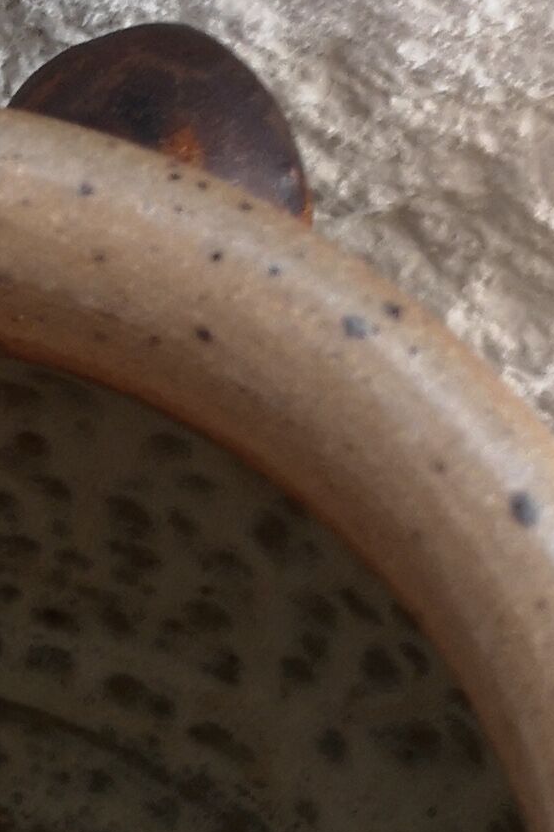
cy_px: 614
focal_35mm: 134
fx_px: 3096
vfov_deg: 15.2
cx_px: -115
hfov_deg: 10.1
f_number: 1.8
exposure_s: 1/50
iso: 100
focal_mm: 3.95
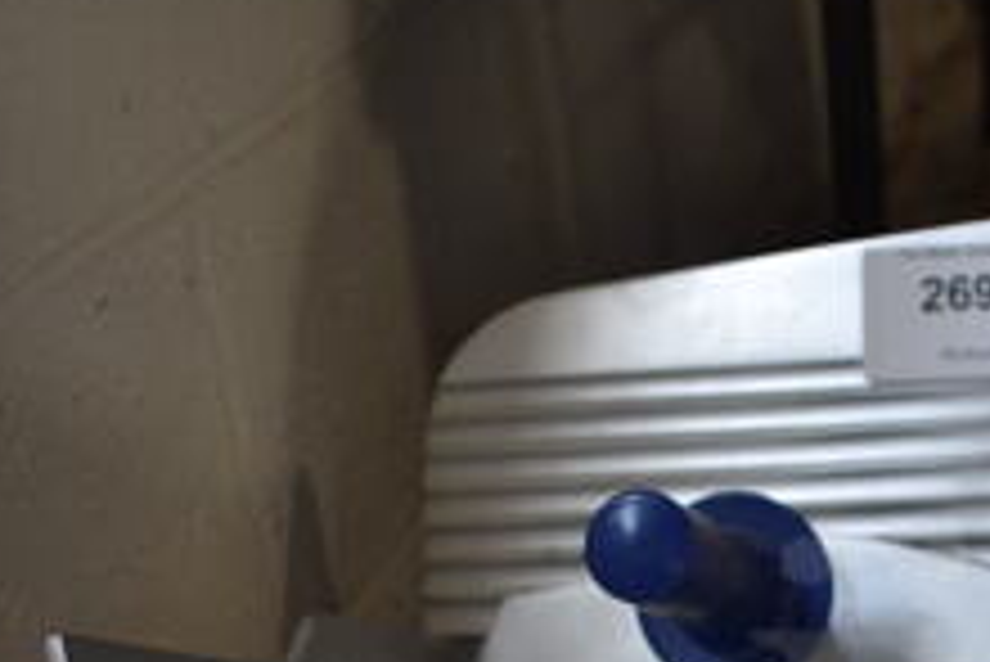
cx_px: 1084
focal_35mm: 75
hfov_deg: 25.1
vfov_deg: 17.5
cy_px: 743
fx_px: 2064
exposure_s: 1/250
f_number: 3.5
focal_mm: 18
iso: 500
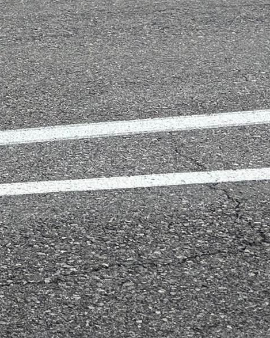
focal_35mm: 184
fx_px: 1839
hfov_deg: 8.1
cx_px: -206
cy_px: -248
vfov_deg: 10.0
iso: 80
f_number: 1.78
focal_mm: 6.86
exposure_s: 1/3155
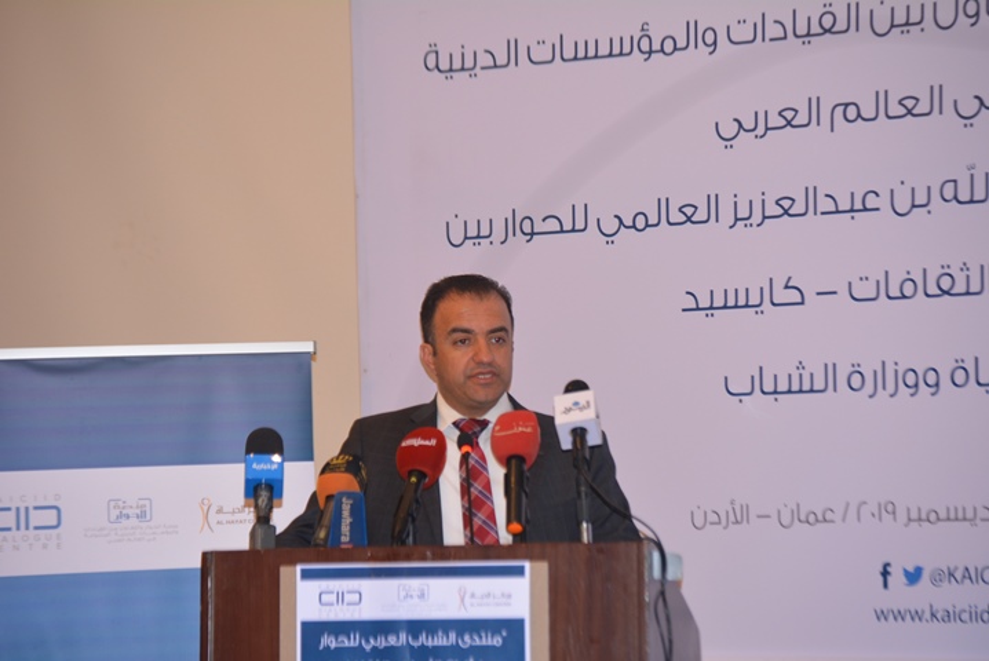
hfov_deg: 14.4
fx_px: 3918
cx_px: 494
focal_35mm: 142
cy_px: 330
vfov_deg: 9.6
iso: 720
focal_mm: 95
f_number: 4.5
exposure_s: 1/60
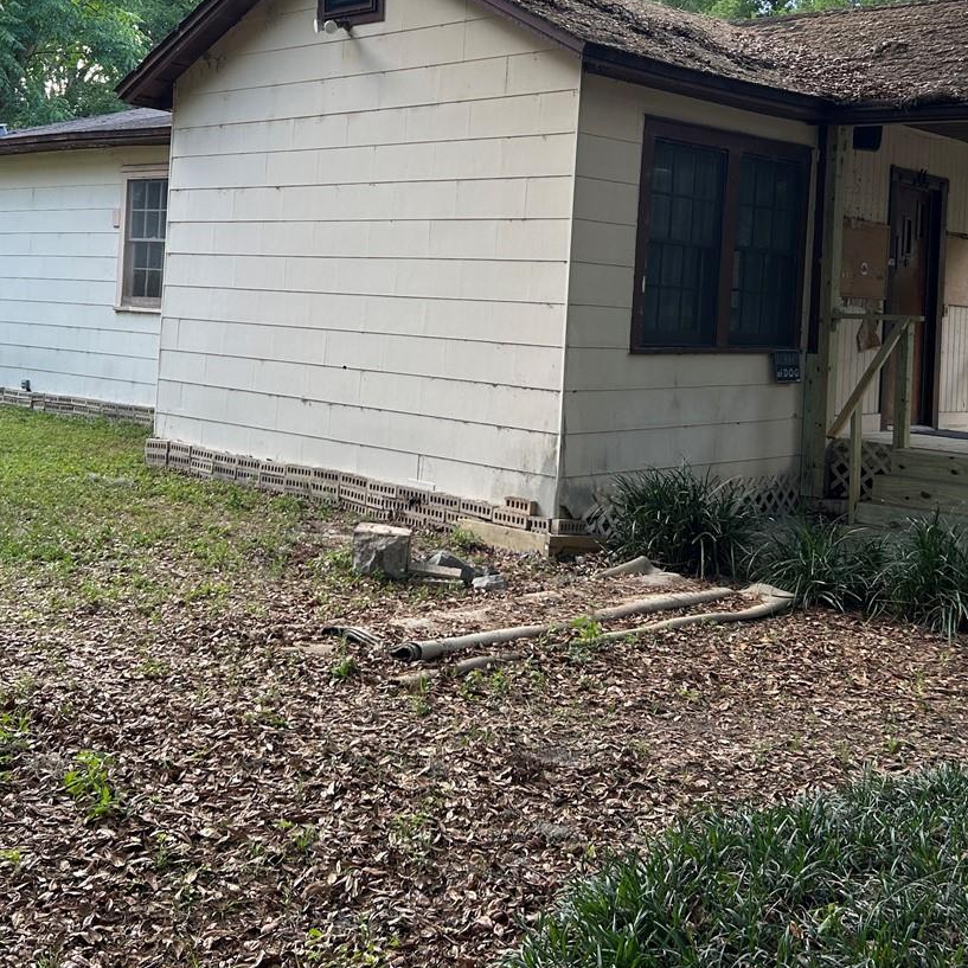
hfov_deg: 37.5
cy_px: 287
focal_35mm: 45
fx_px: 1424
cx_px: 417
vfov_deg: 37.0
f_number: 1.5
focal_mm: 5.7
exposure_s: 1/155
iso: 40
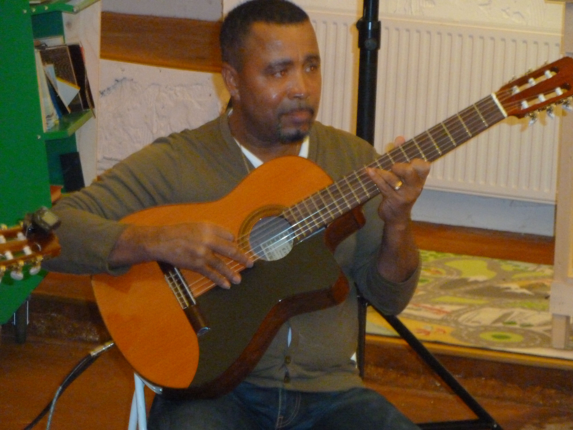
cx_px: 286
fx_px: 2615
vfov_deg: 9.4
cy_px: 215
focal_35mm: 158
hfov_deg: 12.5
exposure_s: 1/8
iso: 800
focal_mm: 25.9
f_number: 4.5
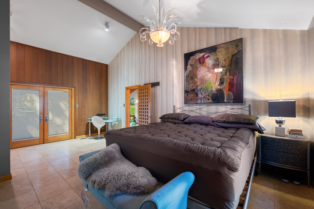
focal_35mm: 15
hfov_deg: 100.4
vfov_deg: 77.3
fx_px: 131
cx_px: 157
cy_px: 104
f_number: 6.4
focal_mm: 10
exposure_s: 2
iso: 200
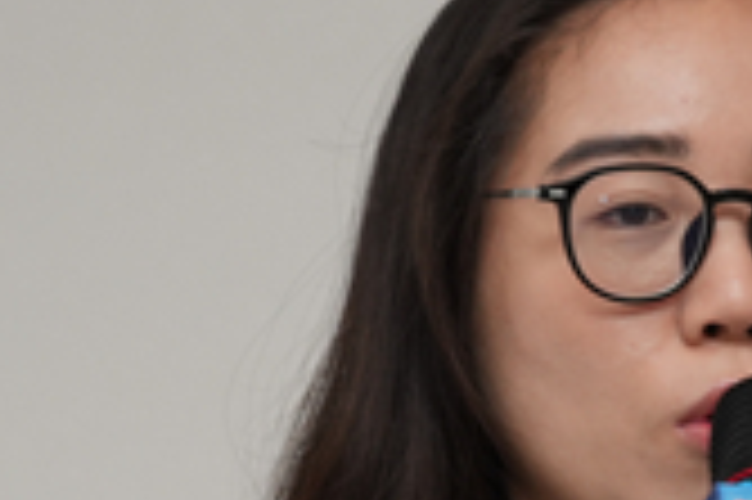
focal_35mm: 404
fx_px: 8431
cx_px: 518
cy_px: 955
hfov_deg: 5.1
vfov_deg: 3.4
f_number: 4
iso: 400
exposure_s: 1/160
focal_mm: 75
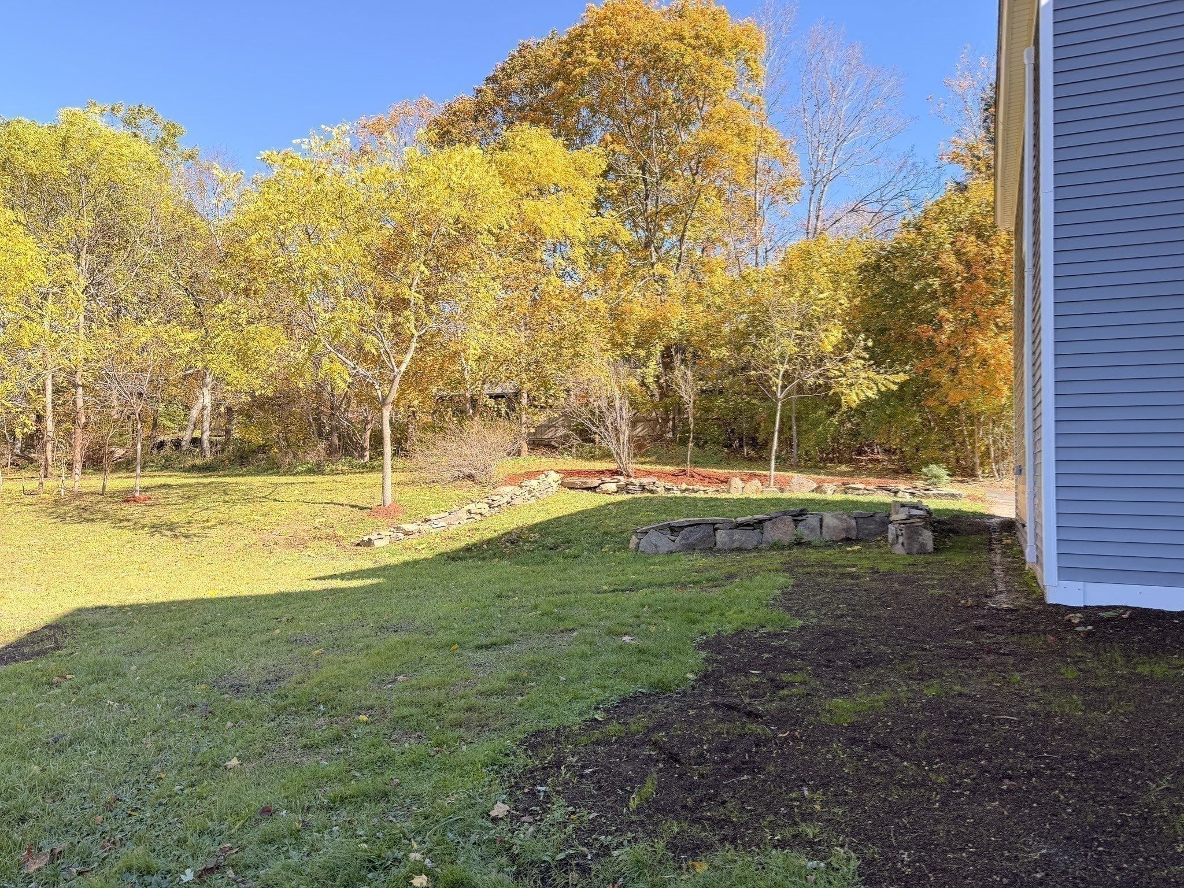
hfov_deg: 71.6
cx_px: 592
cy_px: 444
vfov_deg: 56.8
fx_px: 821
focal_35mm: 24
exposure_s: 1/272
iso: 80
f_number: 1.78
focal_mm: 6.76
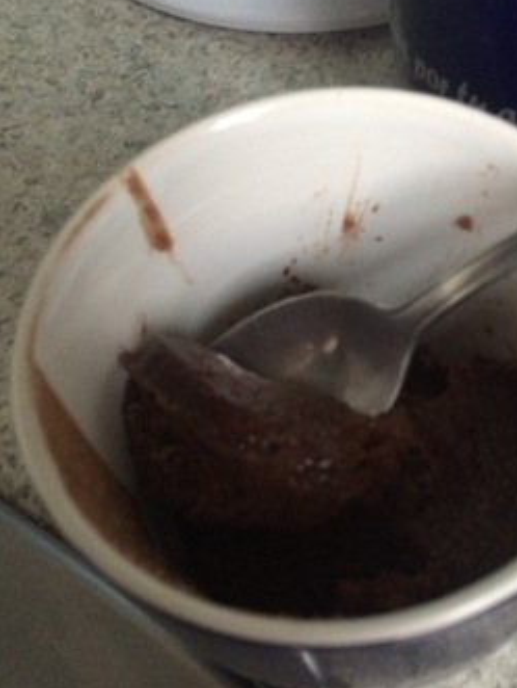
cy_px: 399
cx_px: 372
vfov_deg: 44.6
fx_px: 835
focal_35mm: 42
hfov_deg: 33.9
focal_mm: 4.15
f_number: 2.2
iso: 320
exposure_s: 1/15
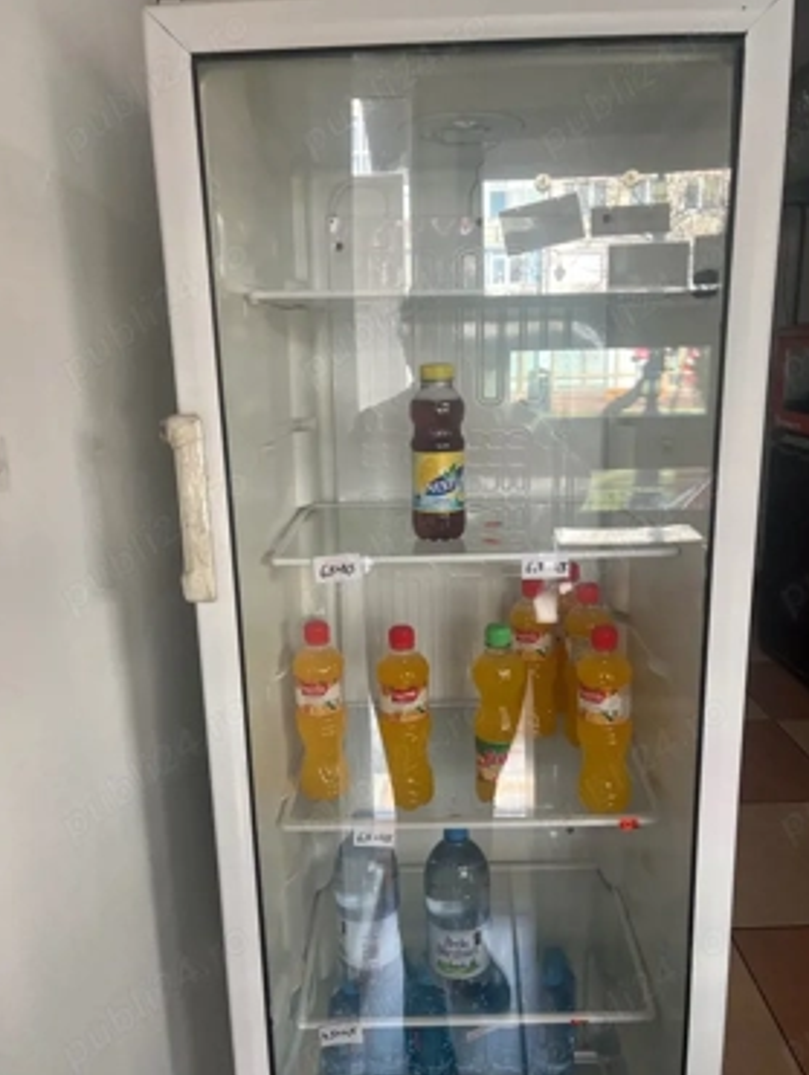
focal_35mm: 28
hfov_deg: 49.8
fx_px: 871
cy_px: 568
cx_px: 423
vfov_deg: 63.3
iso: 80
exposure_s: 1/100
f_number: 1.6
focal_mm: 5.1
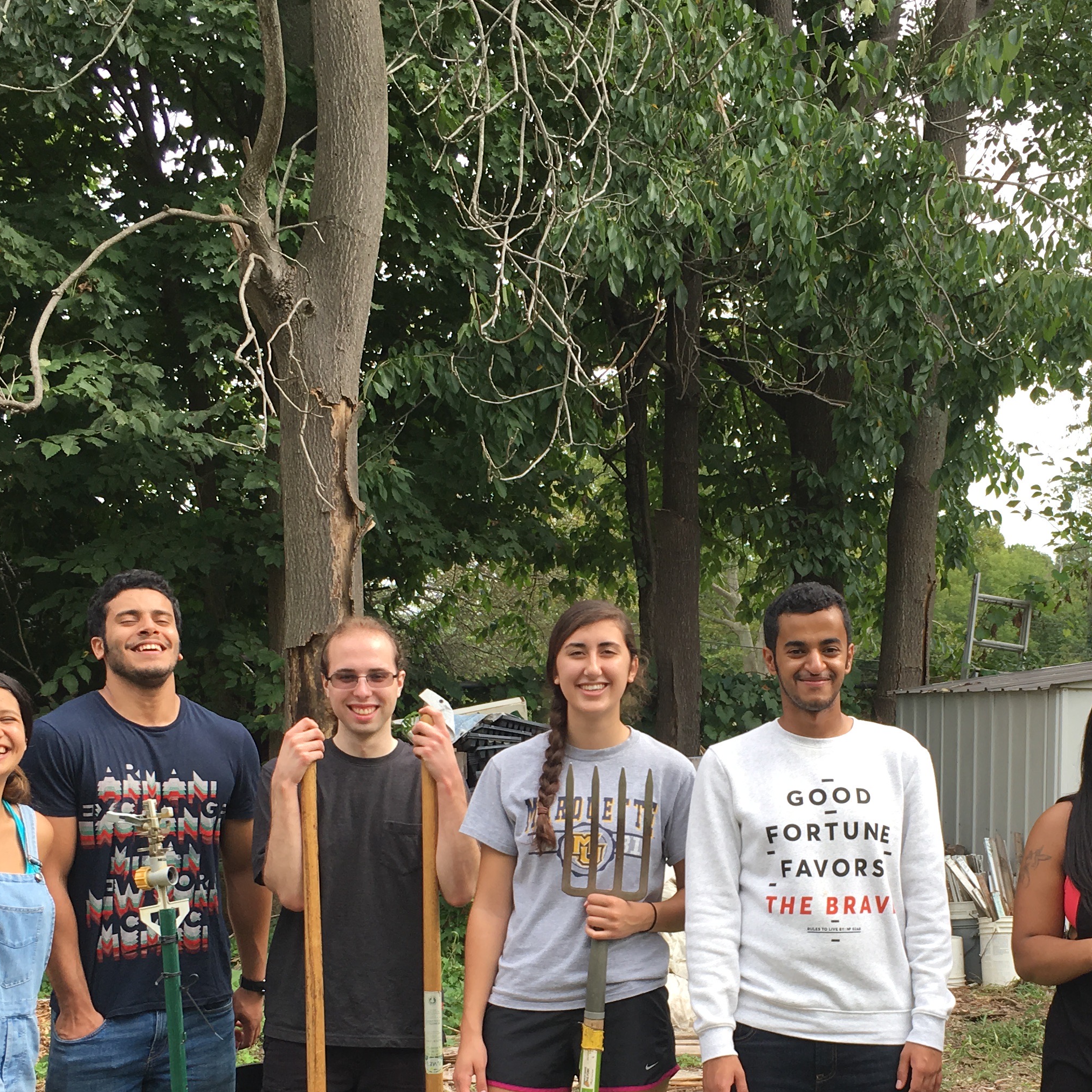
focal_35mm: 51
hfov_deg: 33.2
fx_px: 1820
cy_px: 780
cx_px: 675
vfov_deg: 32.9
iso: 25
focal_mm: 4.15
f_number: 2.2
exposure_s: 1/390
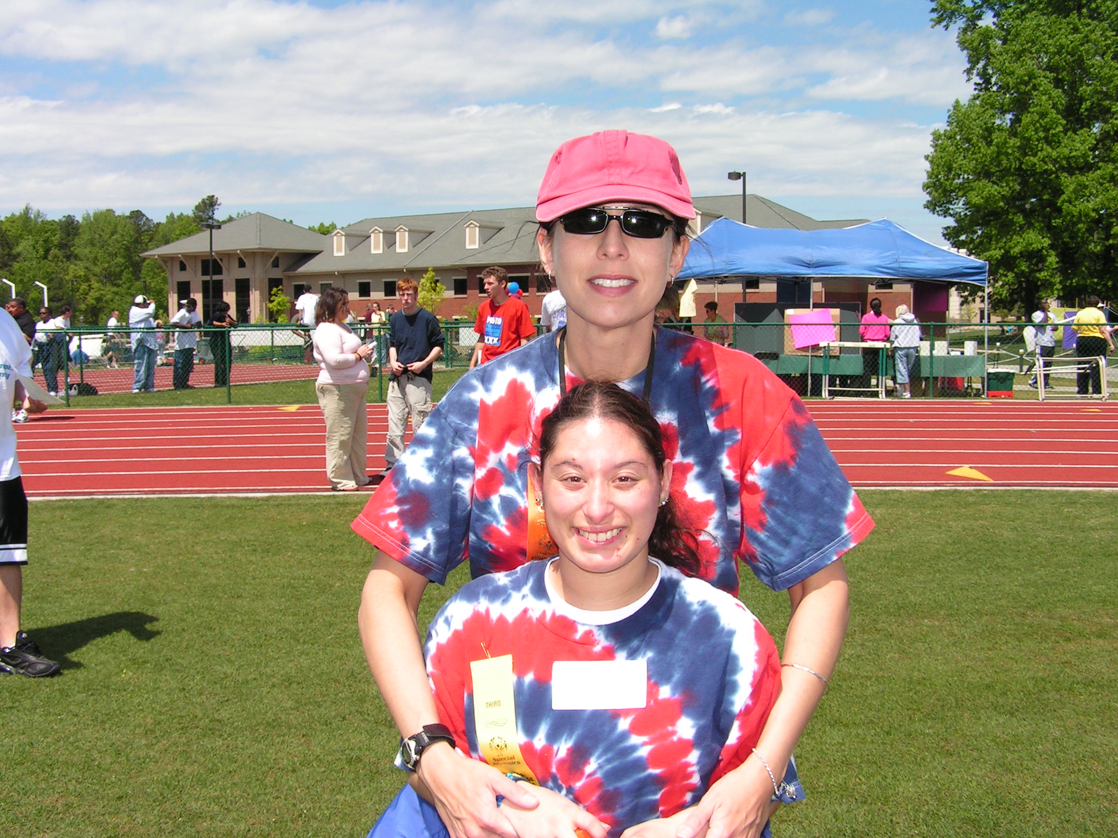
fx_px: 1227
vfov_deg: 37.7
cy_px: 419
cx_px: 559
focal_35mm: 38
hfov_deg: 49.0
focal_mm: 6.3
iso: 50
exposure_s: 1/640
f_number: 4.5
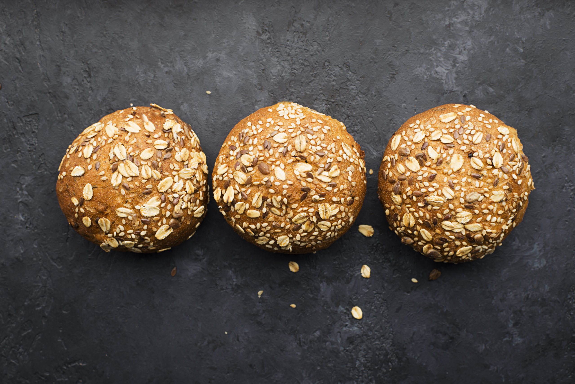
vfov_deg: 27.0
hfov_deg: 39.6
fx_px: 799
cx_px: 288
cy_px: 192
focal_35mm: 50
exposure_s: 1/125
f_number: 8
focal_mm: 50
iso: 100
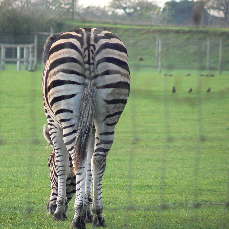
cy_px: 114
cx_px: 97
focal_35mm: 510
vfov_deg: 3.4
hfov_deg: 3.4
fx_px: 3817
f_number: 4
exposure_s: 1/100
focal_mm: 72
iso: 80
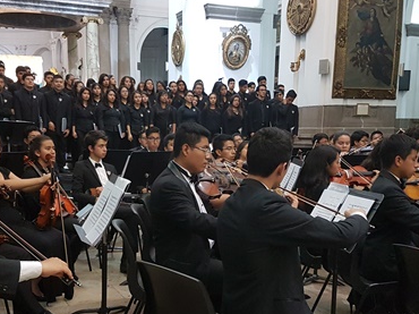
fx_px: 544
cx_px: 196
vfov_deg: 32.0
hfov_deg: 42.1
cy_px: 202
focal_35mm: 45
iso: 250
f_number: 1.7
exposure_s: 1/15
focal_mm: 4.2
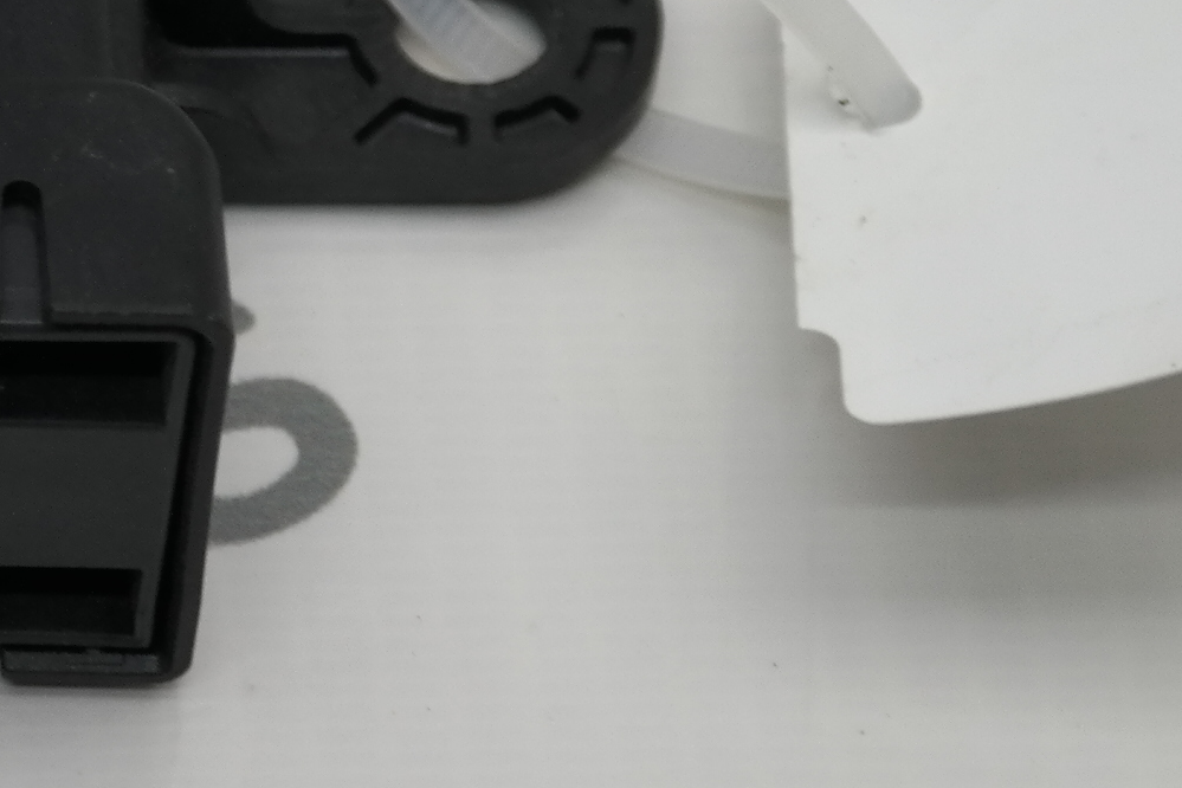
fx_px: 10736
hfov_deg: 6.2
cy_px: -120
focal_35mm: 327
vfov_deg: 4.2
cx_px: -730
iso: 400
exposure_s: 1/80
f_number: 5.6
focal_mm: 55
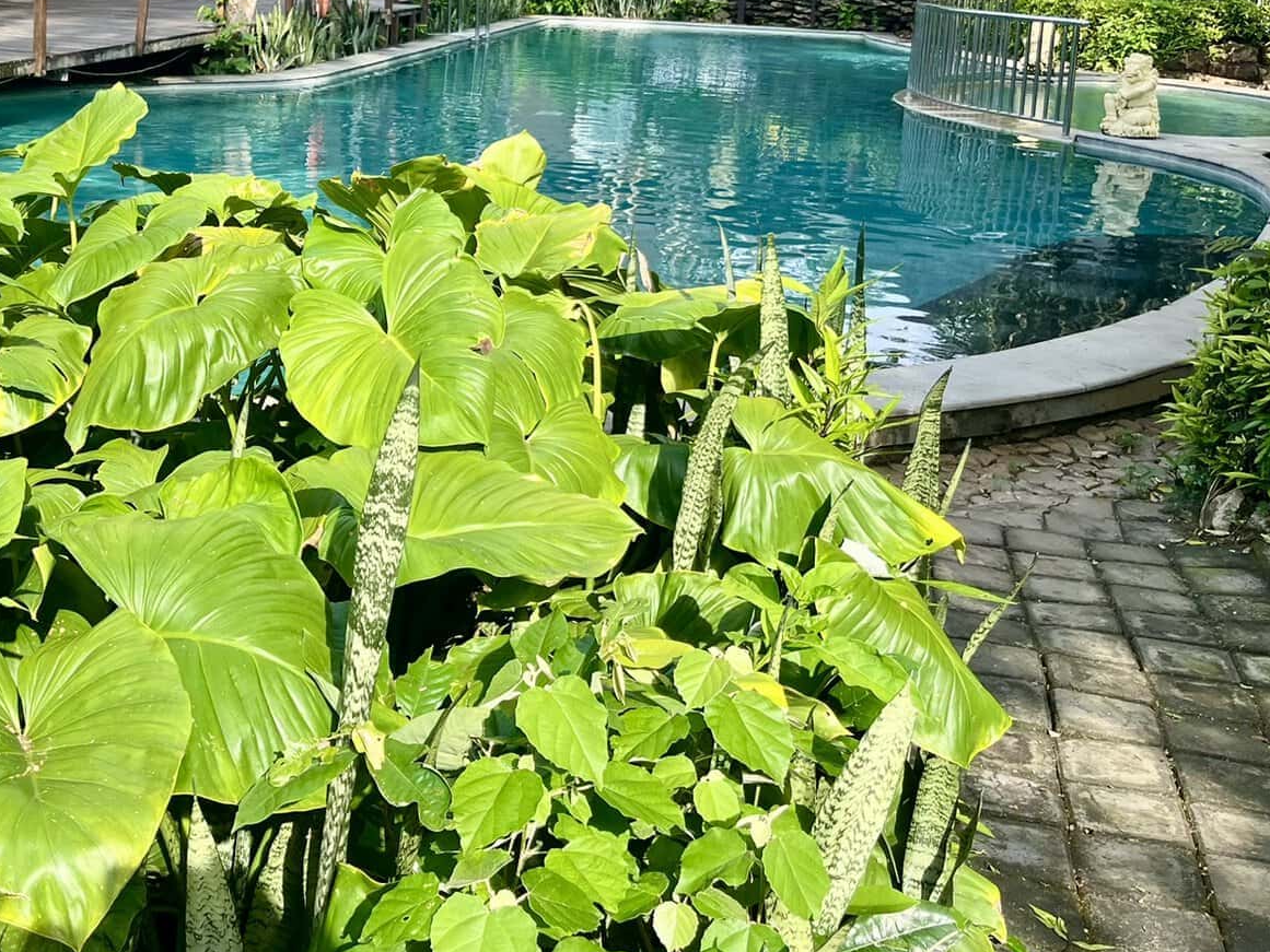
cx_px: 256
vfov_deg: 32.8
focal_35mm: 43
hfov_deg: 41.9
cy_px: 210
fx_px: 1578
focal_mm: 5.1
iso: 50
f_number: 1.6
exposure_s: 1/1018
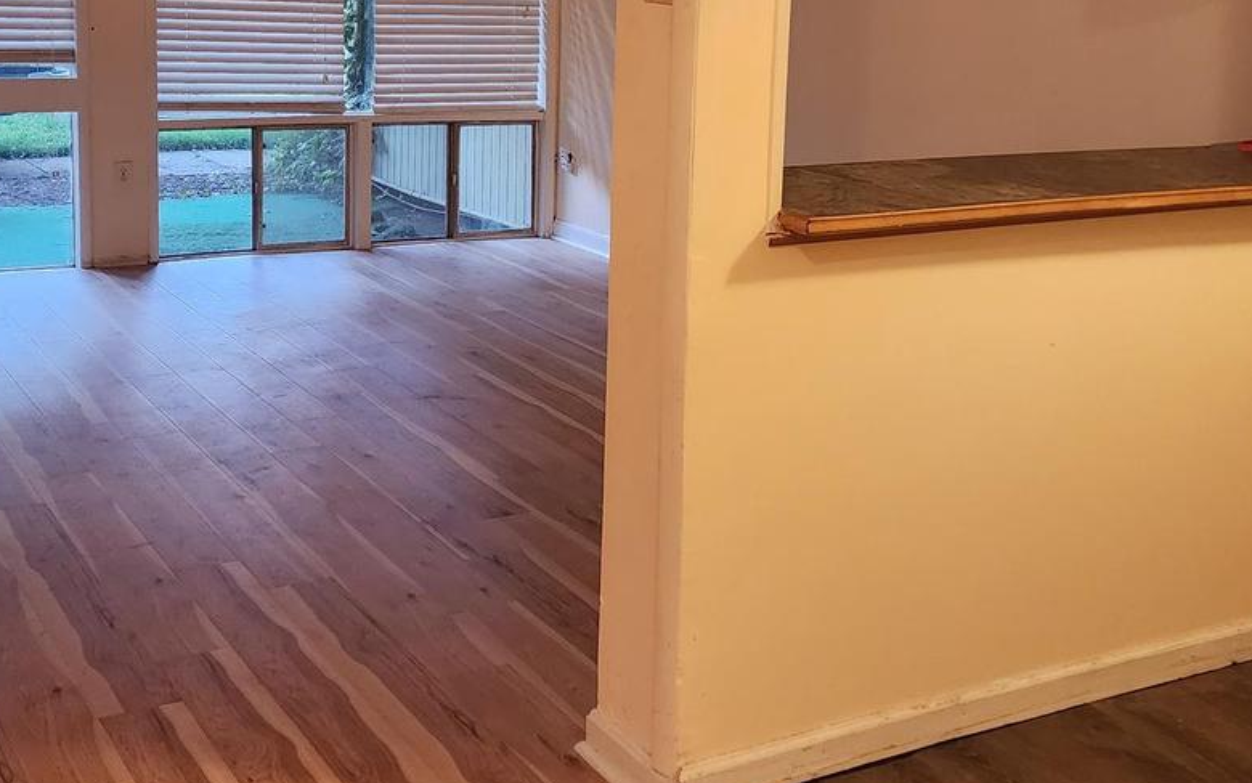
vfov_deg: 26.5
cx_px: 596
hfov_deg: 41.8
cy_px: 189
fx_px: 1638
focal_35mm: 48
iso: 640
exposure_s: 1/60
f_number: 1.8
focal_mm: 6.4
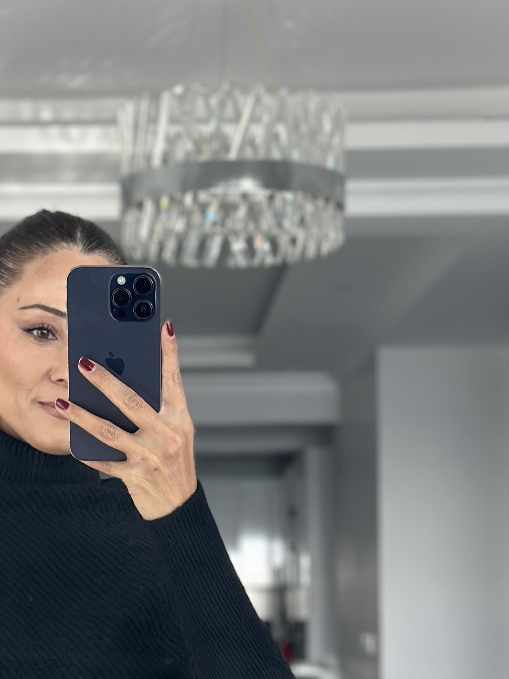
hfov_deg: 14.9
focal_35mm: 98
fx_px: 1922
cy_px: 682
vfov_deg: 19.4
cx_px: 57
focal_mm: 6.86
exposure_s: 1/95
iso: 125
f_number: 1.78
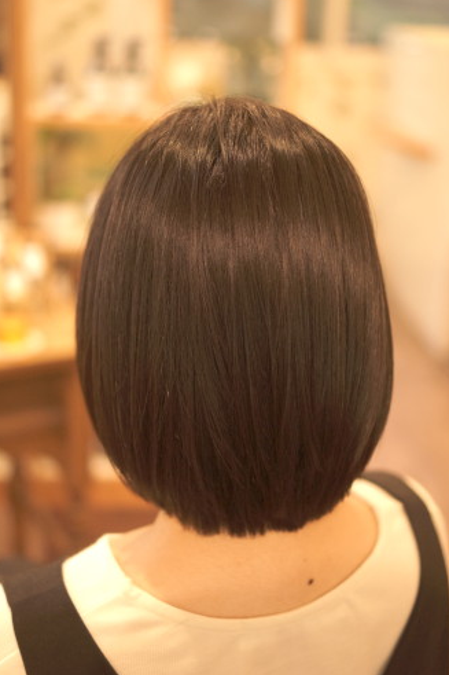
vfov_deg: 37.2
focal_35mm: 54
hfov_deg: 25.3
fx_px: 1002
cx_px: 222
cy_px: 340
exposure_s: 1/500
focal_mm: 35
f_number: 2
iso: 800
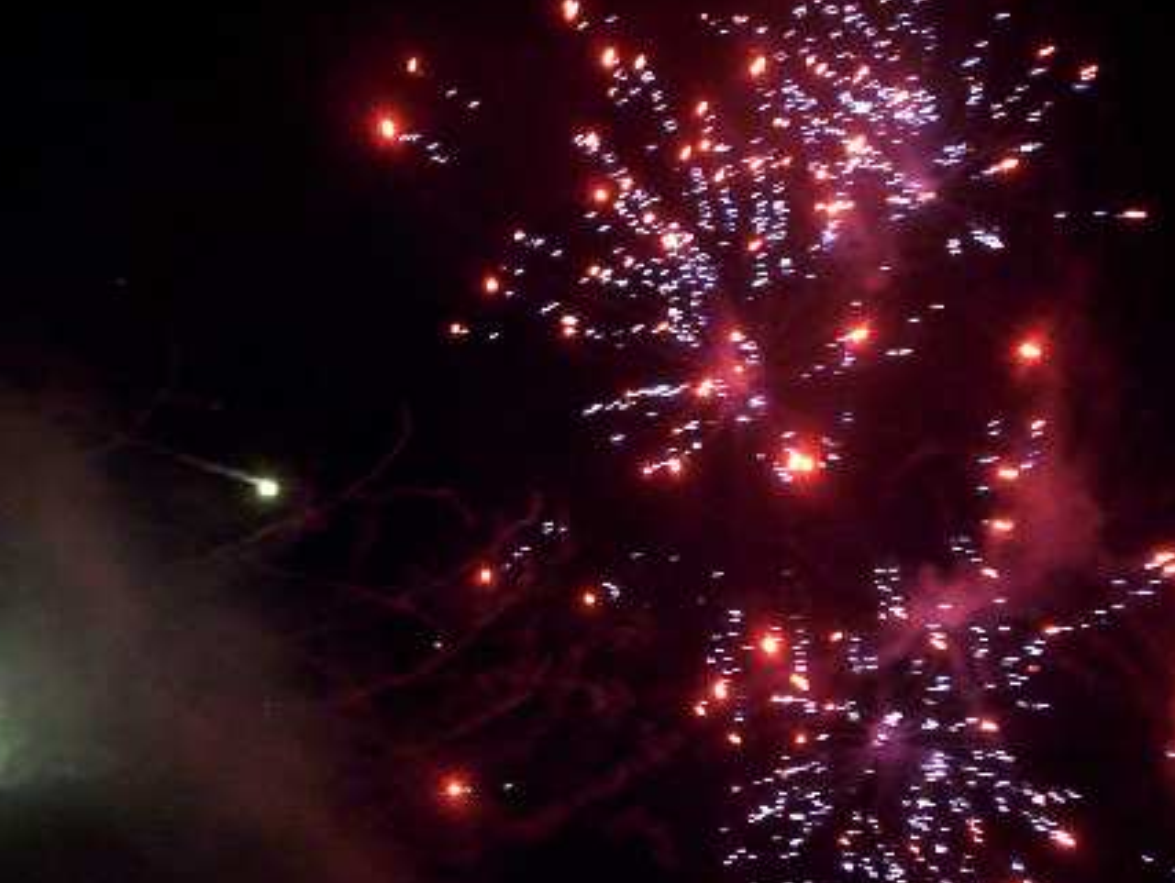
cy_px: 492
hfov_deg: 42.0
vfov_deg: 32.2
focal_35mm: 45
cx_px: 605
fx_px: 1529
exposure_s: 1/15.5
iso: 200
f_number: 4.5
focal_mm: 4.99
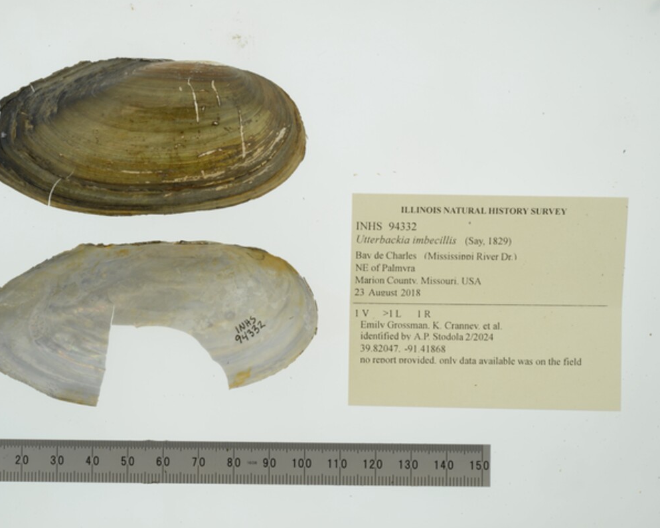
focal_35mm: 68
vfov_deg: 22.5
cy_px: 263
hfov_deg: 27.9
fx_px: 1328
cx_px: 274
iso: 100
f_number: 32
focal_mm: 60
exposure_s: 1/10
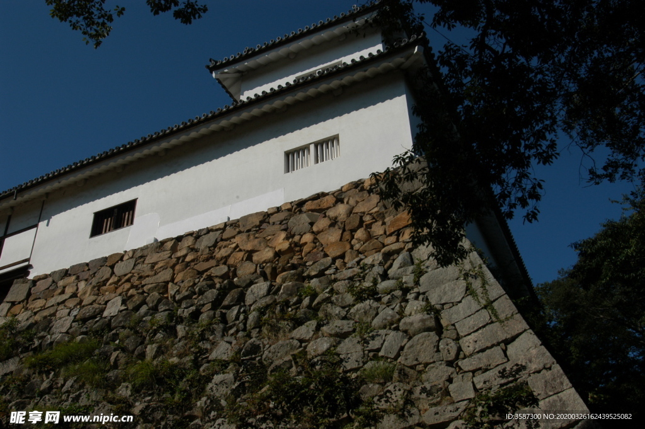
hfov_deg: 53.2
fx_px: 644
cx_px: 322
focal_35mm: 36
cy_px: 214
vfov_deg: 36.8
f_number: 13
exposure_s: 1/640
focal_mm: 24
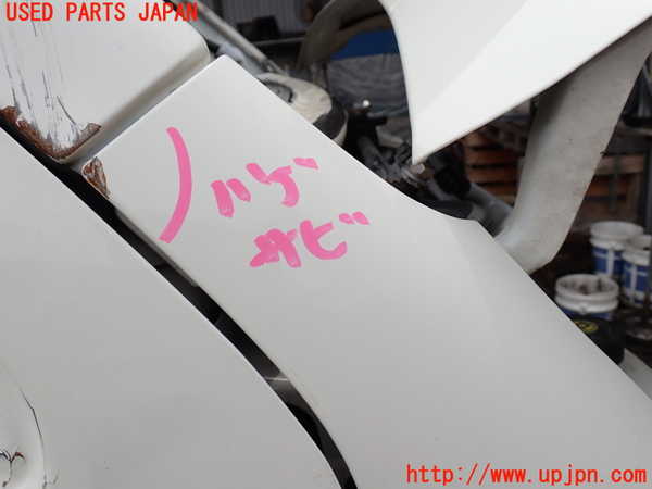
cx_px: 326
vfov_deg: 44.2
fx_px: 603
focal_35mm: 32
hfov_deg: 56.8
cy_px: 244
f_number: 9
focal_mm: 5.79
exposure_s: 1/125
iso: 100
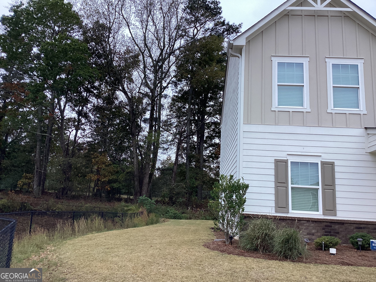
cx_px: 188
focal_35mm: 31
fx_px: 337
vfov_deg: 45.4
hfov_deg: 58.4
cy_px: 141
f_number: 2.4
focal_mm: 3.3
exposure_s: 1/230
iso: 25
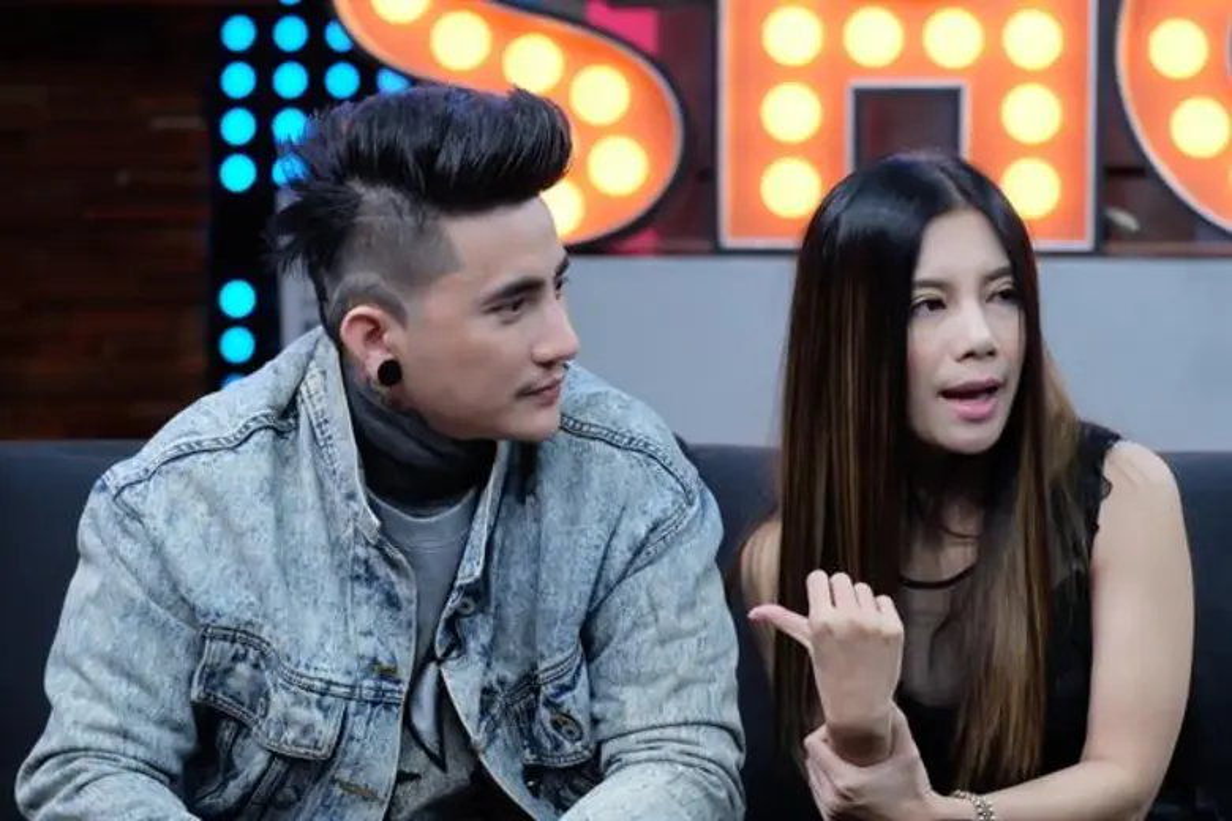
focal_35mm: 143
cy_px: 410
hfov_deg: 14.3
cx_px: 616
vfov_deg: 9.6
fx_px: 4893
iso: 2000
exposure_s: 1/100
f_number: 5.4
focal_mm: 95.4
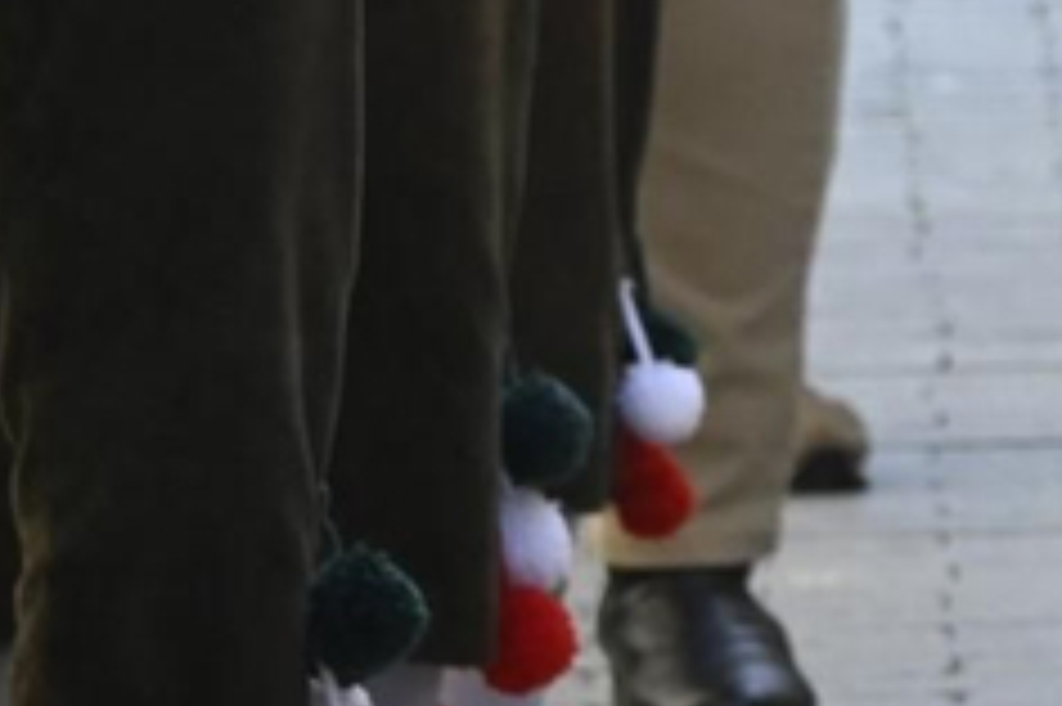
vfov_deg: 1.4
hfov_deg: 2.1
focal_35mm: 976
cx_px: 3258
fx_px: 28771
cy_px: -1322
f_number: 5.6
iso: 400
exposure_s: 1/400
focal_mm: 96
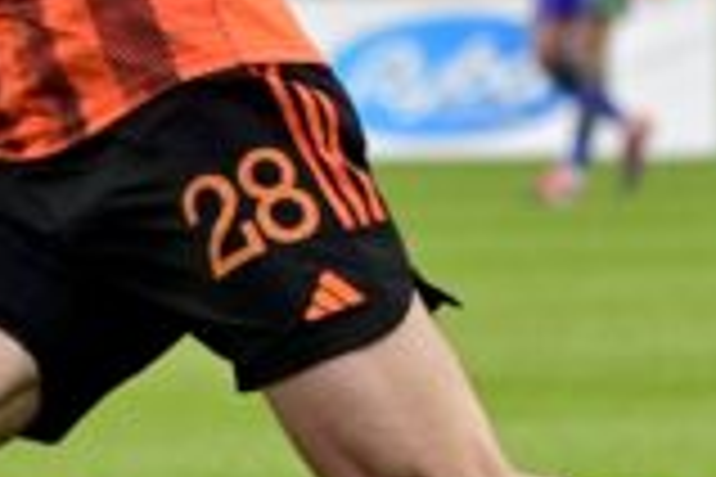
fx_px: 14021
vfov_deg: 2.0
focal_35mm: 705
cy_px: 54
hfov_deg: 2.9
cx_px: -5
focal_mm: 175
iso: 1250
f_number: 5.6
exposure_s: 1/1000
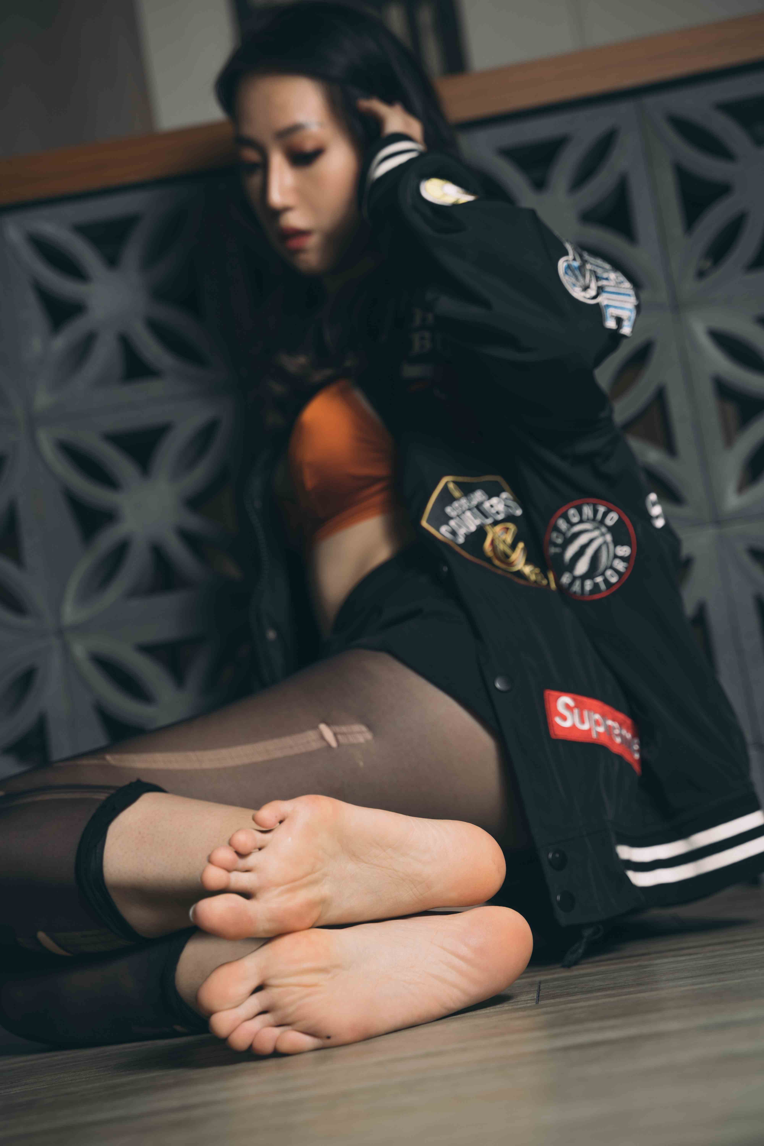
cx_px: 382
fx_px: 1814
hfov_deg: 23.8
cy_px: 573
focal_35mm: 57
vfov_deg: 35.1
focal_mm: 57
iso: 100
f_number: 3.5
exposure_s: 1/100
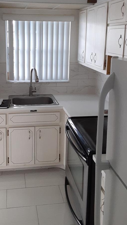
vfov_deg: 51.0
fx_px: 234
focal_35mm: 39
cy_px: 83
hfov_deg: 30.2
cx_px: 44
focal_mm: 2.91
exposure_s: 1/60
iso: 200
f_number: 1.9
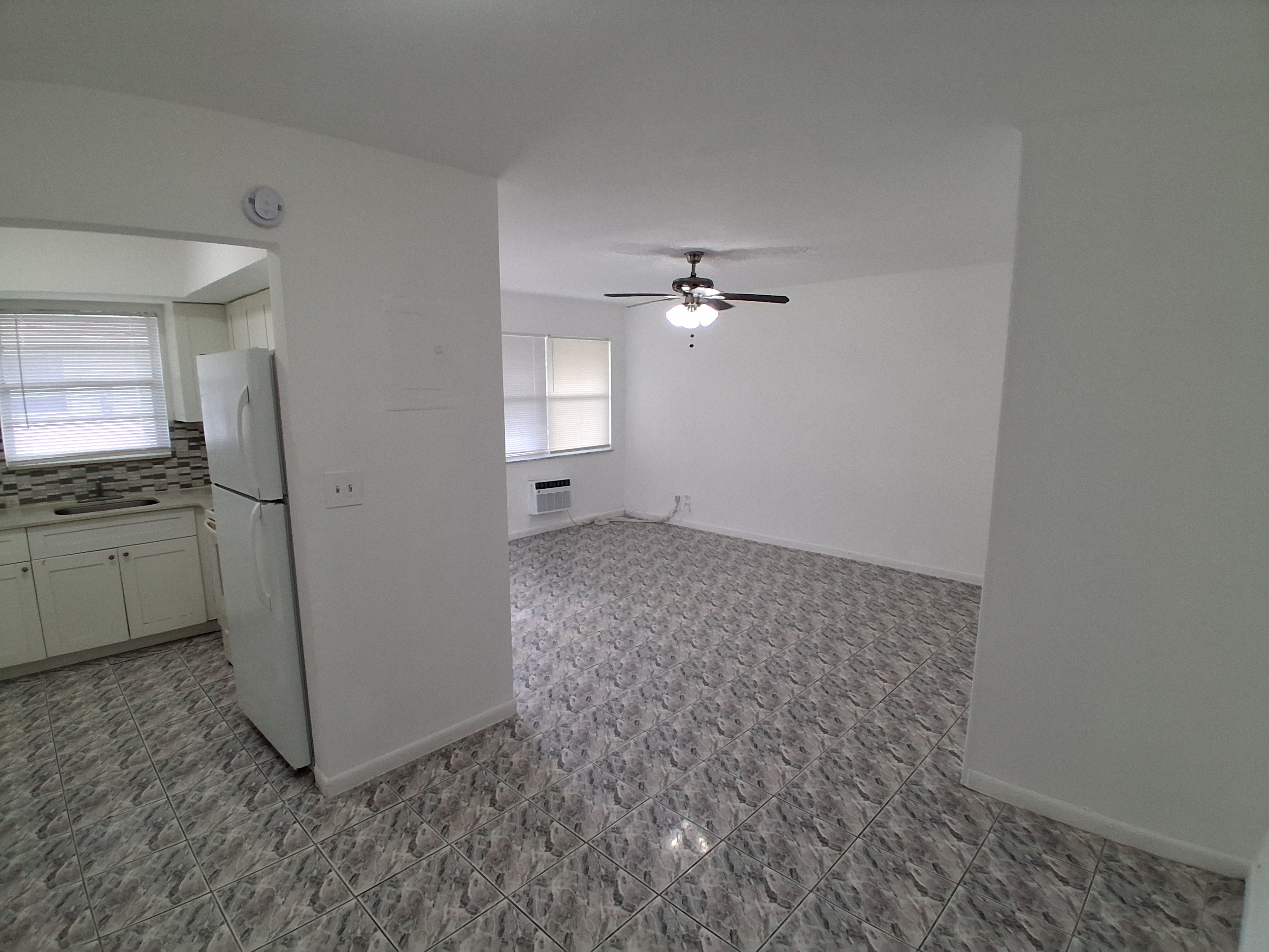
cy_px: 476
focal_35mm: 17
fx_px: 623
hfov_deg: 91.0
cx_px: 634
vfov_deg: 74.7
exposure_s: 1/120
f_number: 2.2
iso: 160
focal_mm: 1.4
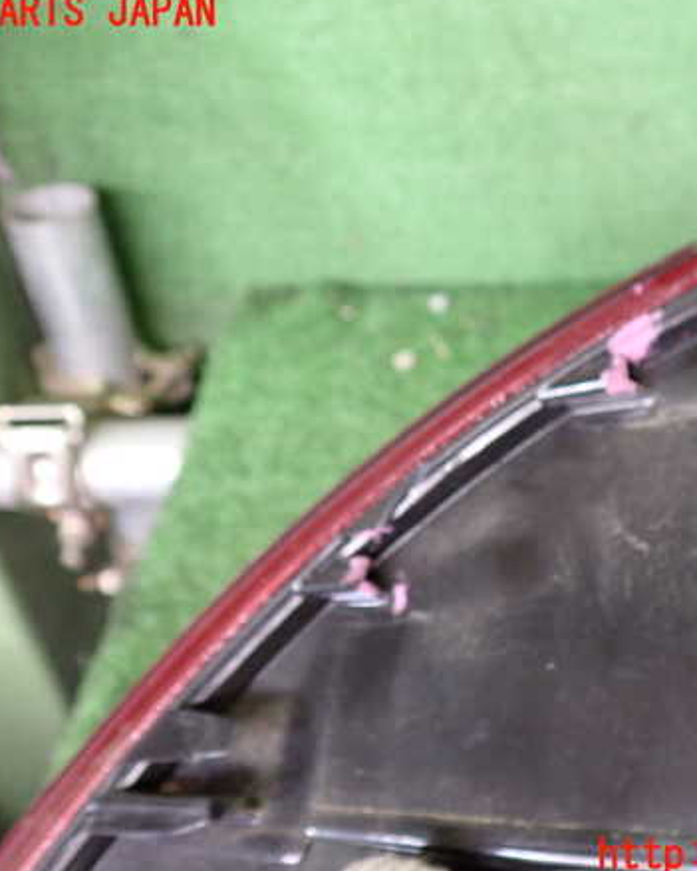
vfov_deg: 45.8
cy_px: 435
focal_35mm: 40
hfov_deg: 37.0
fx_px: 1032
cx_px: 451
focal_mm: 5.4
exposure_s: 1/30
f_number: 2.3
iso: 500
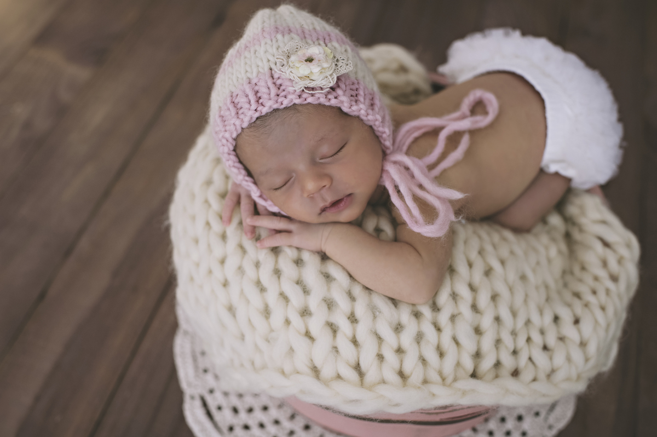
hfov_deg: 54.5
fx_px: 638
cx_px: 328
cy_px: 218
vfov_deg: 37.8
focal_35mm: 35
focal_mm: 35
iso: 320
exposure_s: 1/250
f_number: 3.2
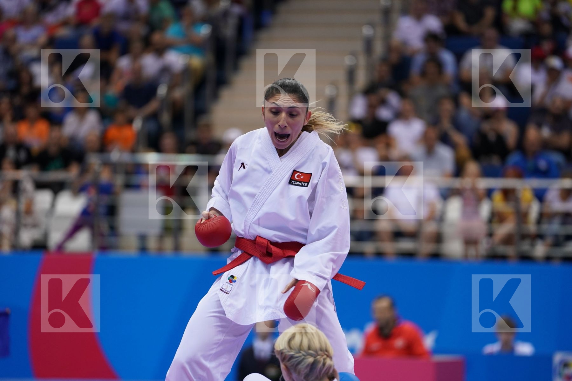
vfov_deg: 6.9
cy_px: 190
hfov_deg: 10.3
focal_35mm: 200
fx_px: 3178
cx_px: 286
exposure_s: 1/1000
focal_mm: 200
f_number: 2.8
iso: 1250
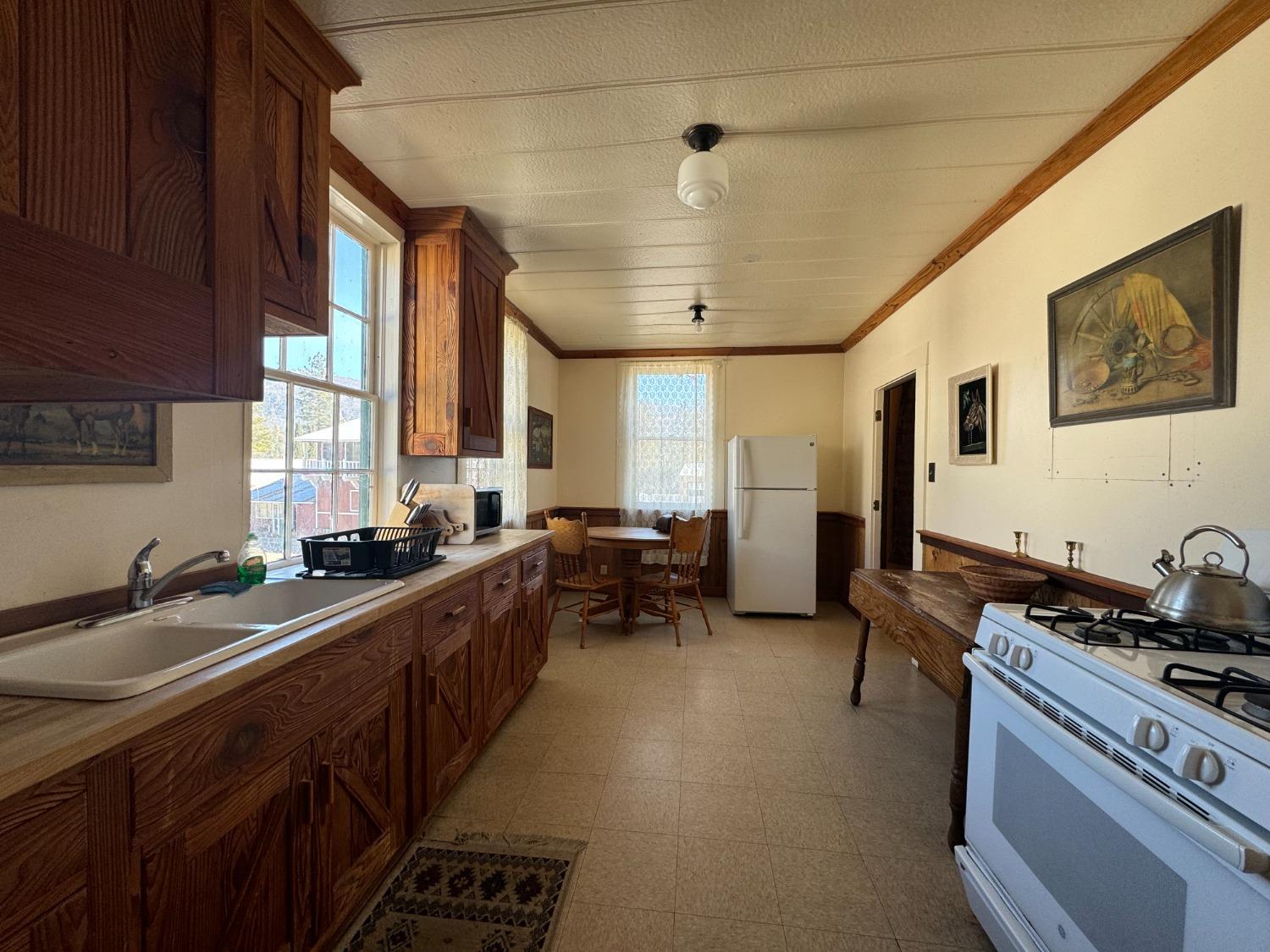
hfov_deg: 102.1
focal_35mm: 14
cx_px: 635
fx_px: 514
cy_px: 476
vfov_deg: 85.7
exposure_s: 1/99
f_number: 2.2
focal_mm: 2.22
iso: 64
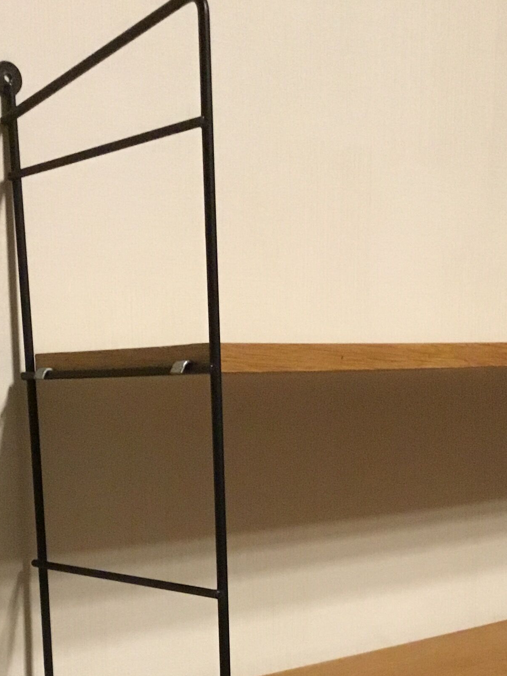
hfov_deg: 23.3
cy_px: 646
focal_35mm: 63
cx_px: 222
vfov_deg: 29.1
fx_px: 1230
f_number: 2.4
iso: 320
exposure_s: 1/17
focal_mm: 3.3
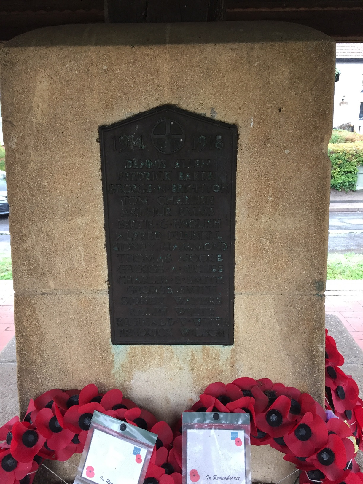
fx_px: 405
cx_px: 182
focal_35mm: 29
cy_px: 242
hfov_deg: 48.2
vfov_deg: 61.7
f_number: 2.2
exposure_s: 1/33
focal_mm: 4.15
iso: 125
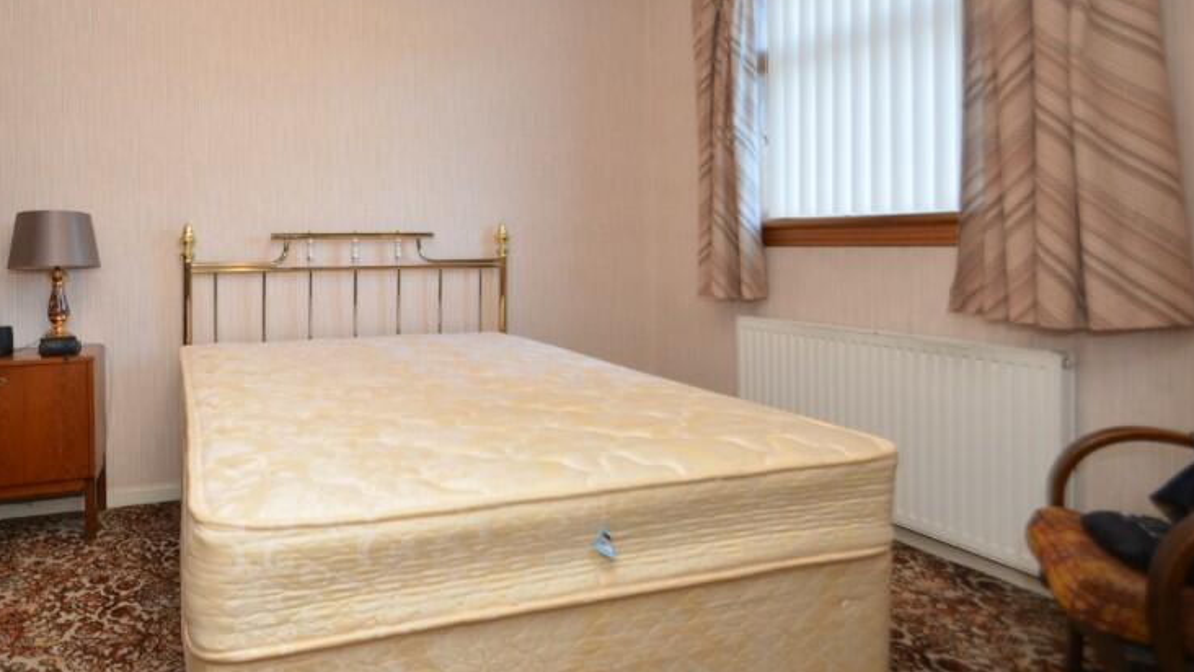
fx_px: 697
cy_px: 227
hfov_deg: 78.6
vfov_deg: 50.6
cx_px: 401
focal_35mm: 22
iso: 100
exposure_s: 1/15
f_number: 3.5
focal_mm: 10
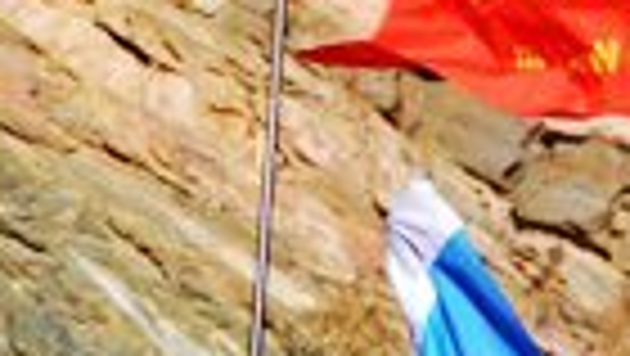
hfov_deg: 3.9
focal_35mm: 550
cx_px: -153
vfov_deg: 2.2
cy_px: -424
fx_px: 9195
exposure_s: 1/350
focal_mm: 70
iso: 100
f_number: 9.5
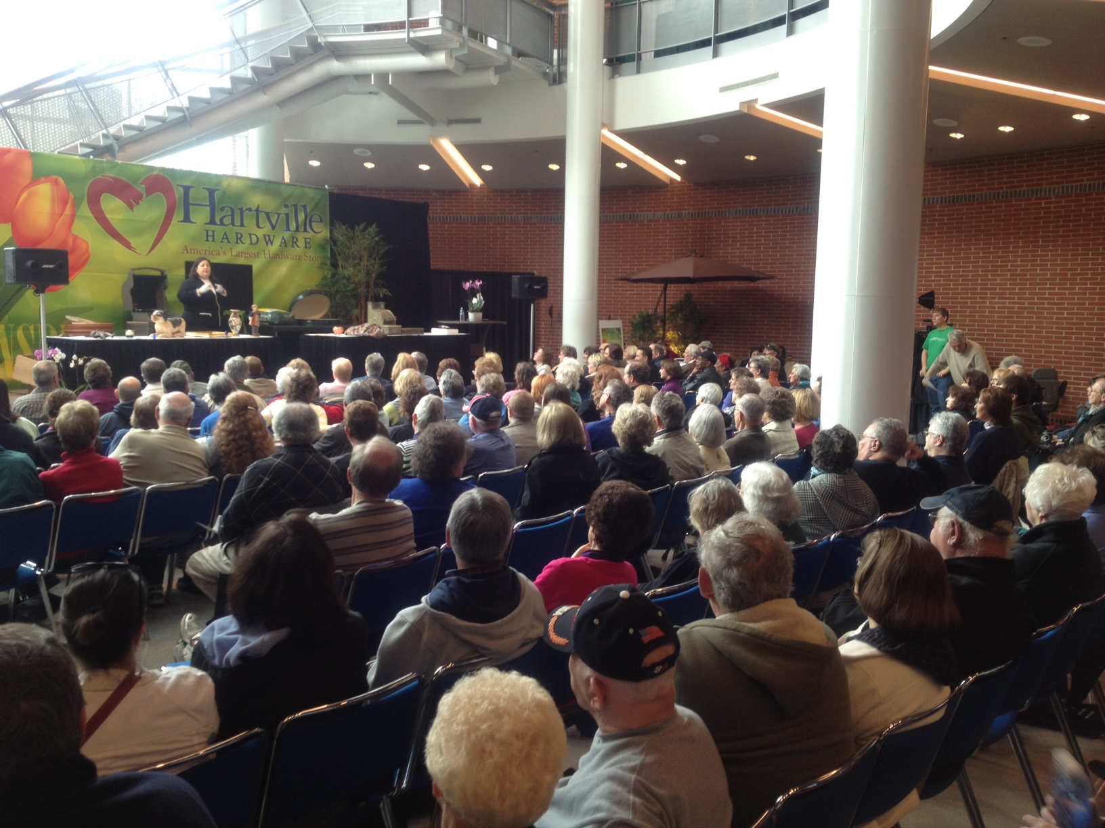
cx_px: 552
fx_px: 1117
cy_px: 414
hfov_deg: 52.6
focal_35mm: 35
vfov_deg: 40.7
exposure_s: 1/30
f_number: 2.4
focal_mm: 4.28
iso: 50
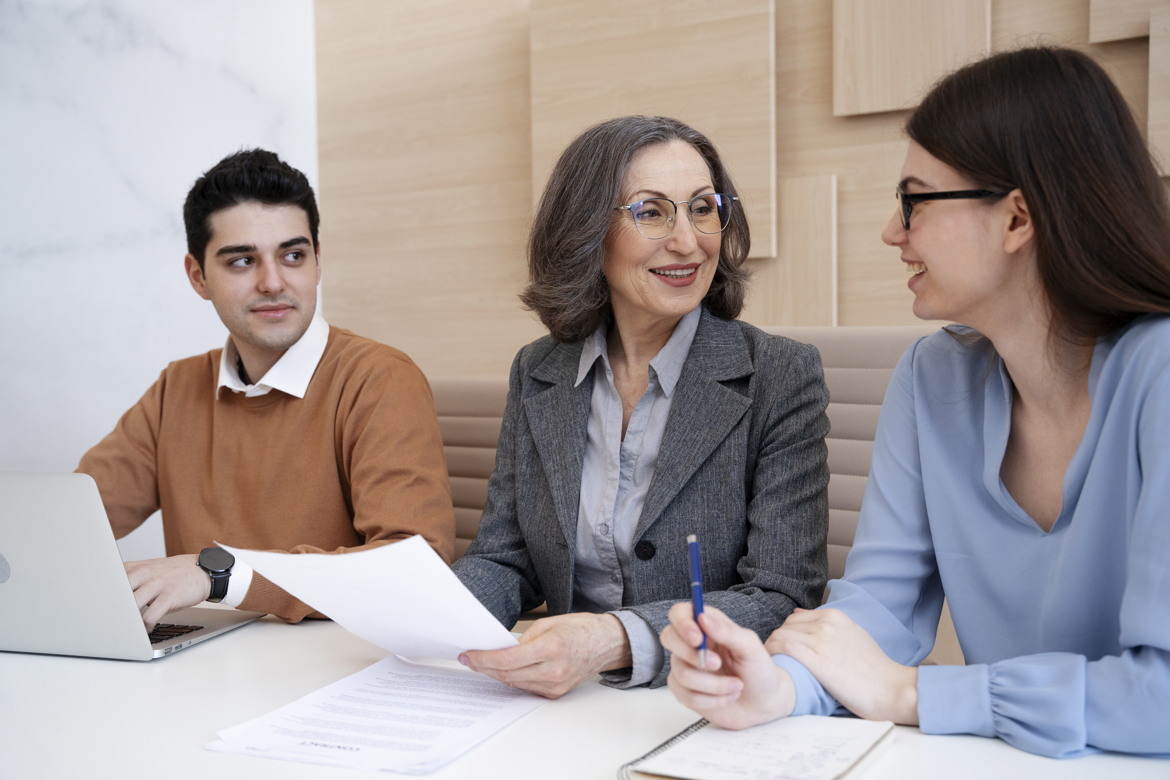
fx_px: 1358
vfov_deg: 32.0
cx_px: 585
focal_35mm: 42
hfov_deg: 46.6
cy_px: 390
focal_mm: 41.8
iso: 1000
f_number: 4
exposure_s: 1/160
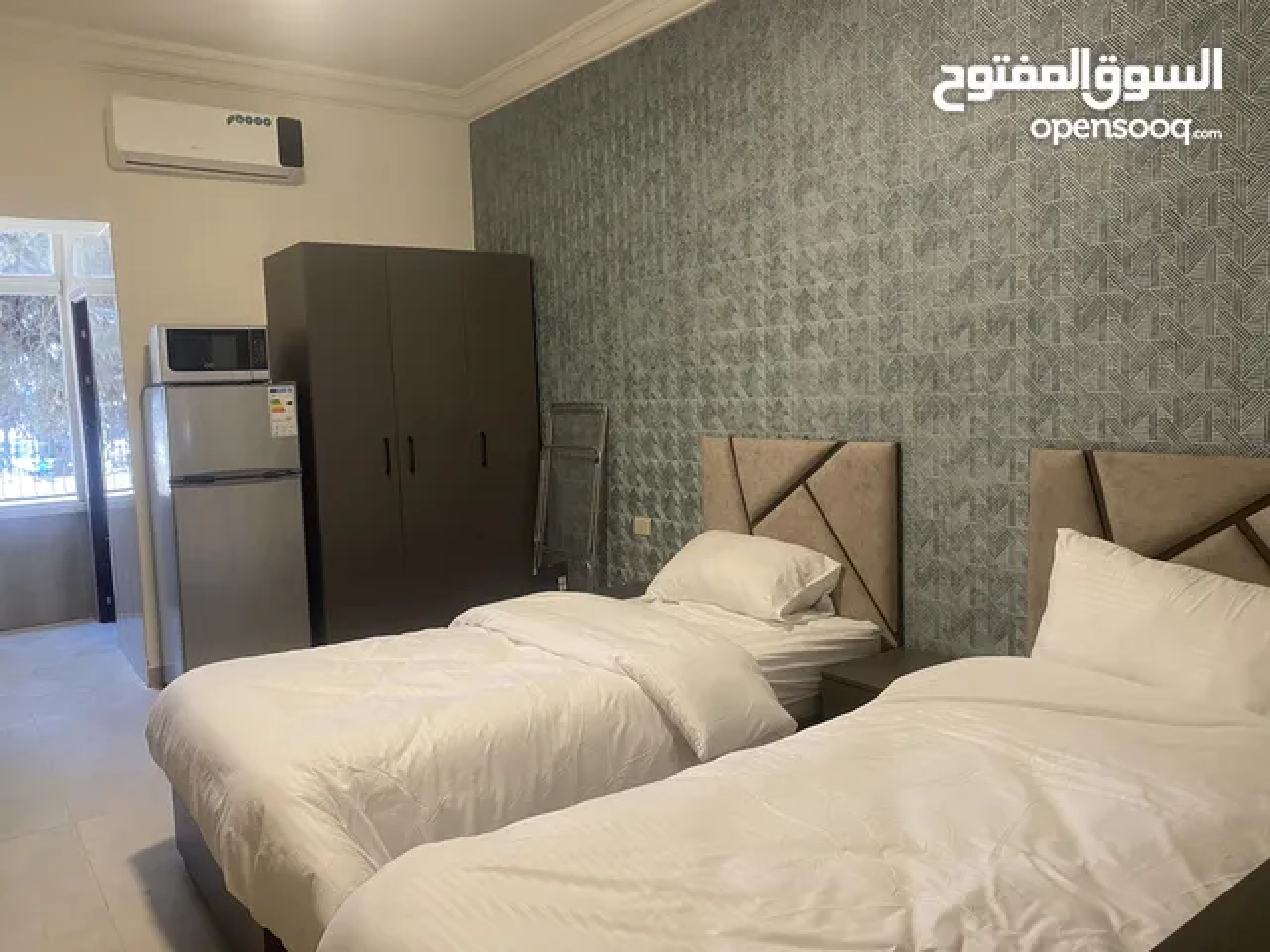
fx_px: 954
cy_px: 476
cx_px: 635
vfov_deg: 53.1
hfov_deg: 67.3
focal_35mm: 26
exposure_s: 1/50
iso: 100
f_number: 1.8
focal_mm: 4.25
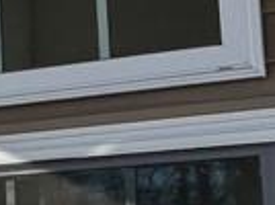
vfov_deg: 7.4
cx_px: -568
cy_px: 45
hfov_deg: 8.3
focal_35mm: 199
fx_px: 1578
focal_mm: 5.96
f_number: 1.6
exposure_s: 1/1190
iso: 50
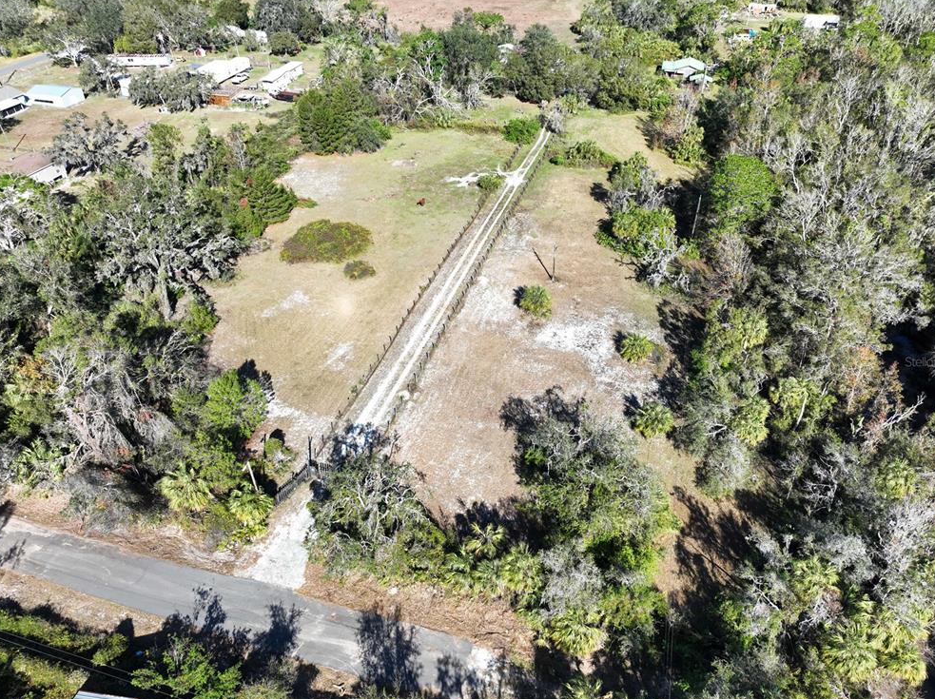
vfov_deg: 54.8
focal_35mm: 25
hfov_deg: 69.4
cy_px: 361
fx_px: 675
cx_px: 476
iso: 200
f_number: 3.5
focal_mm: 12.29
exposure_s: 1/320
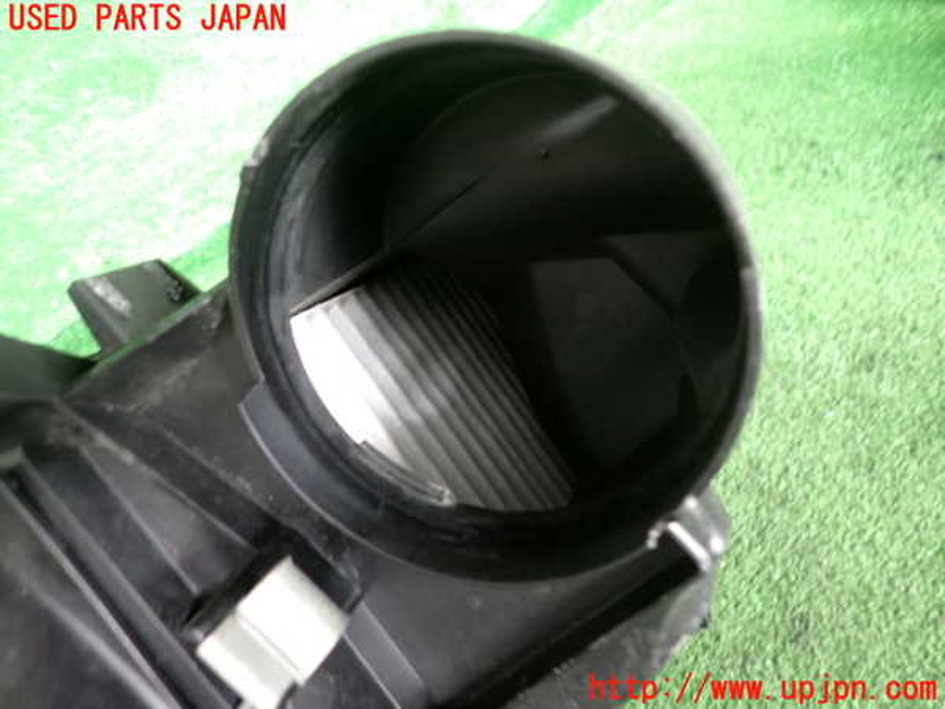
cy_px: 354
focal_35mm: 25
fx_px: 682
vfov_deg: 54.9
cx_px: 472
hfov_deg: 69.4
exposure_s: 1/30
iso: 200
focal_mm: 4.5
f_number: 2
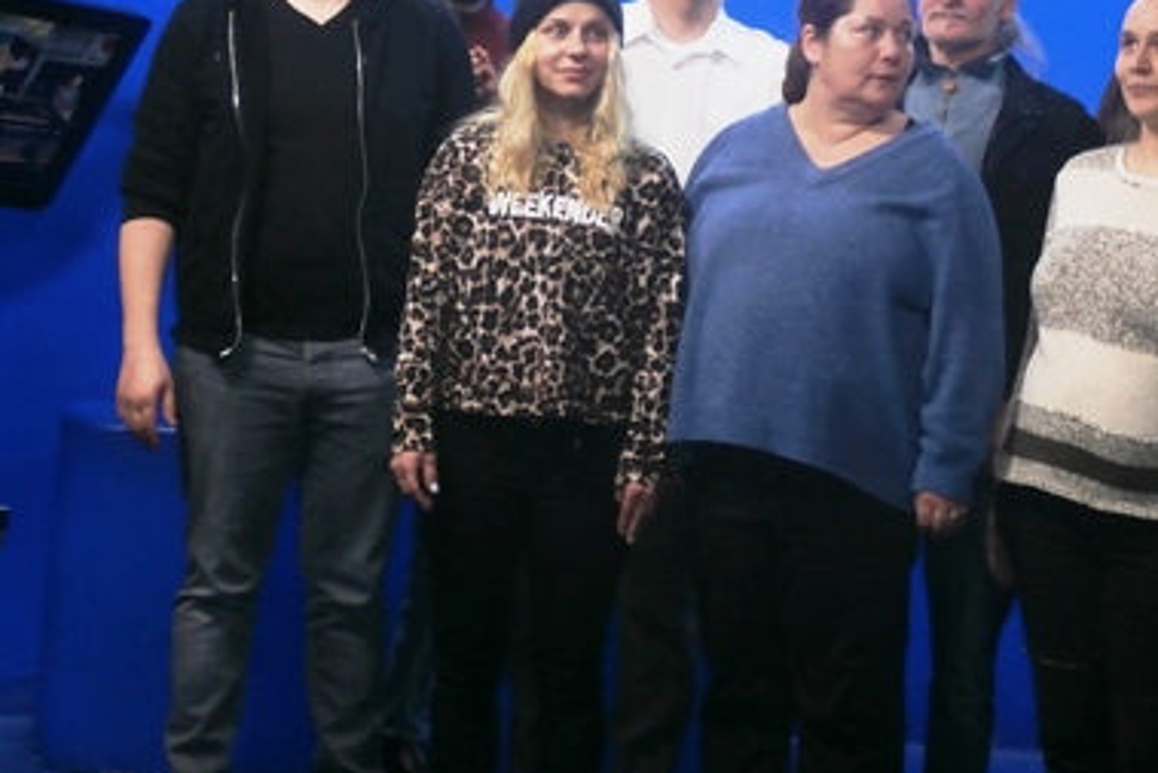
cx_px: 733
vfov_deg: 13.6
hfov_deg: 20.4
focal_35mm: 100
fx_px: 3218
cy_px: 86
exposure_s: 1/40
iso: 200
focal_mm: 10.11
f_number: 4.5
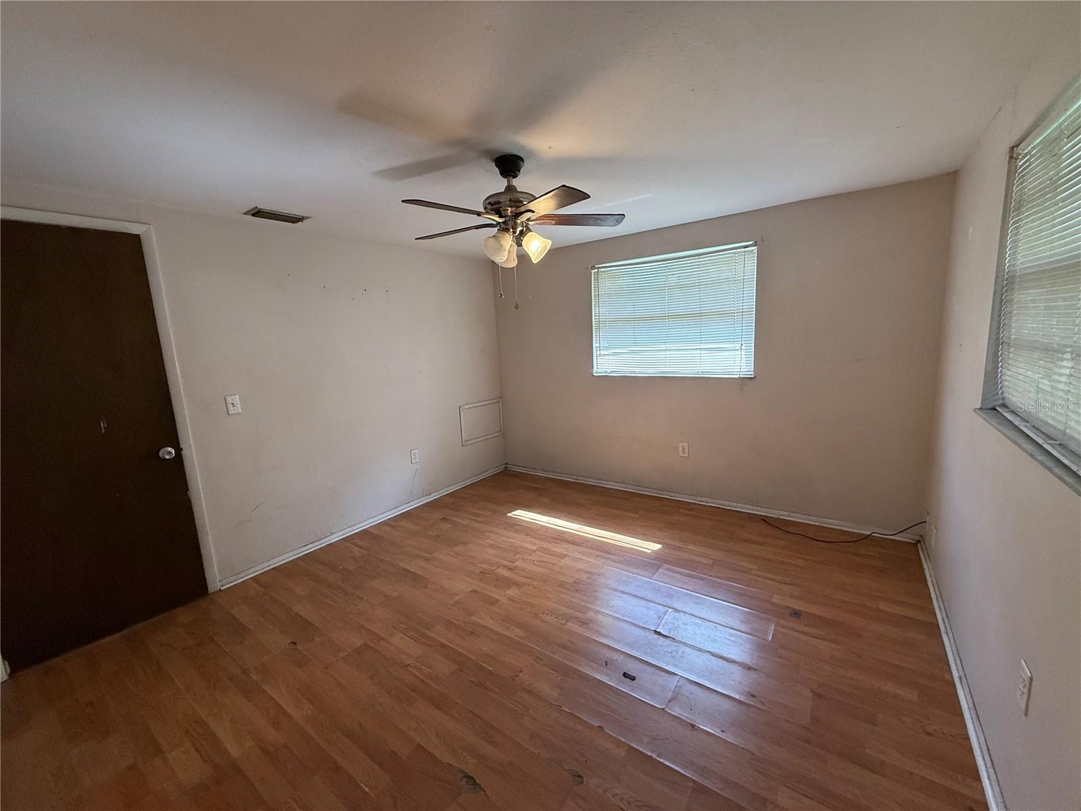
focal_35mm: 14
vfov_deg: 85.7
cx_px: 540
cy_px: 406
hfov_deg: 102.1
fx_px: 437
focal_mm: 2.22
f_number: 2.2
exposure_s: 1/120
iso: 200
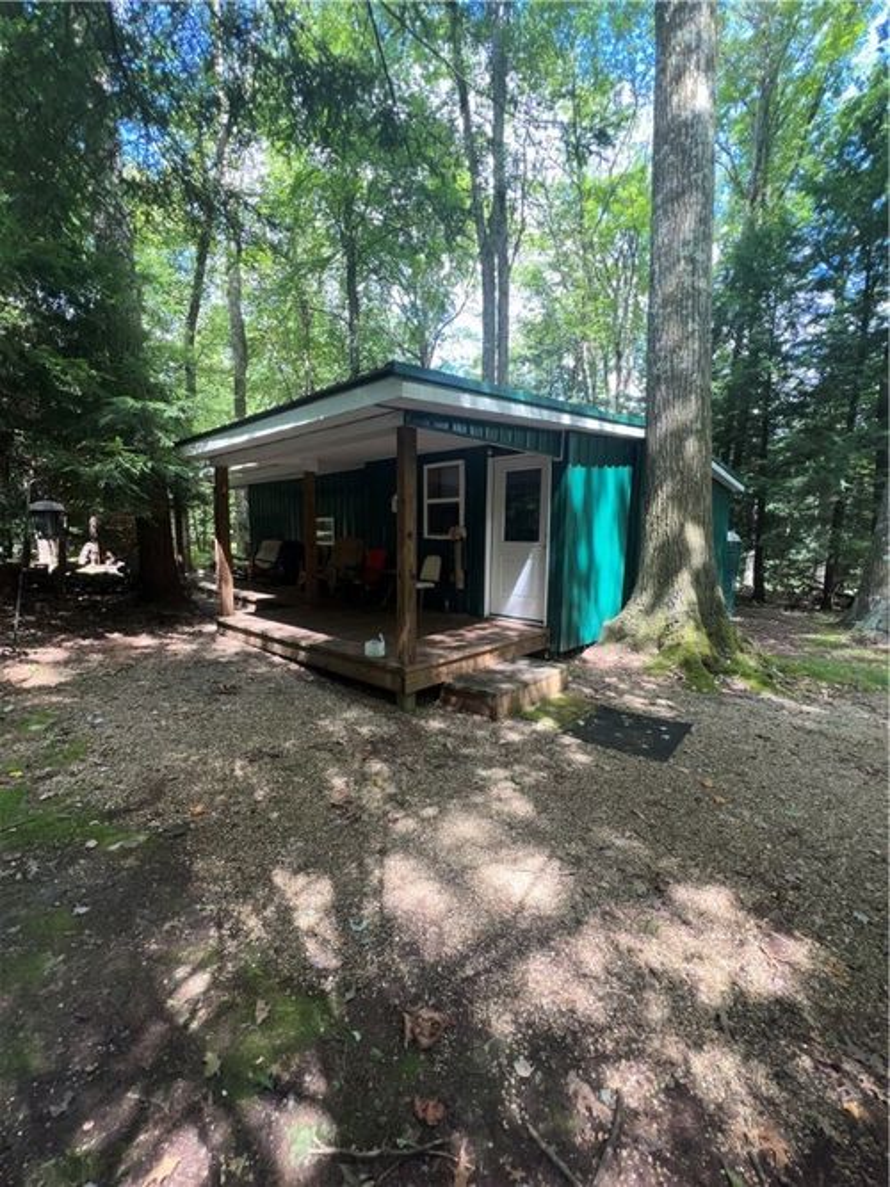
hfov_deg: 89.9
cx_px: 445
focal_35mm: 13
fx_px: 446
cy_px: 594
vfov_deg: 106.2
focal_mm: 1.57
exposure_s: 1/152
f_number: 1.8
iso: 25
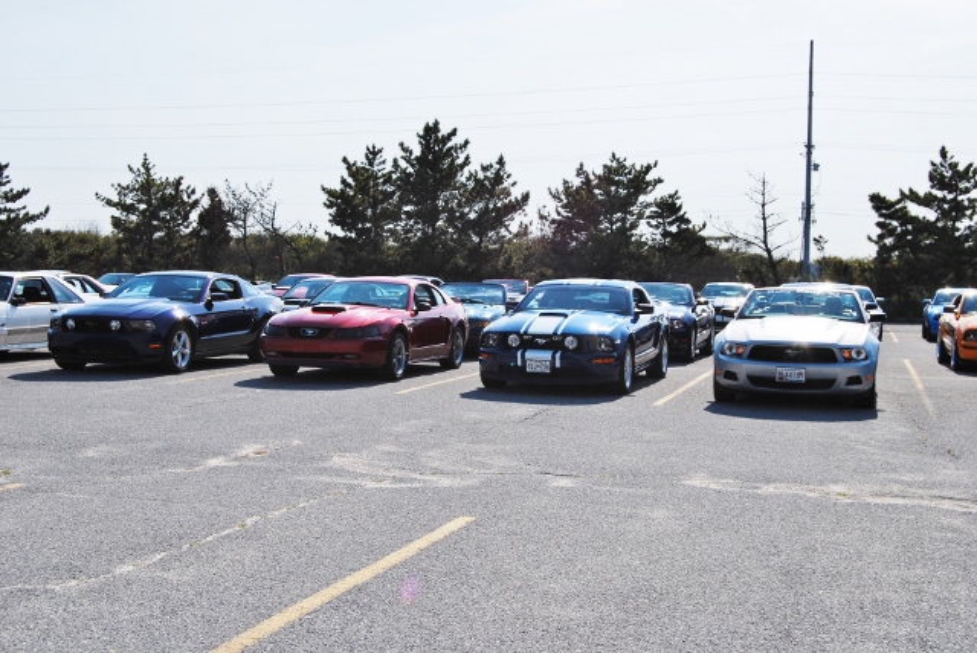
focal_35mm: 48
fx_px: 1304
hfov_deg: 41.1
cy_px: 326
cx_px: 488
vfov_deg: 28.1
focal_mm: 32
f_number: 11
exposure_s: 1/500
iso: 200
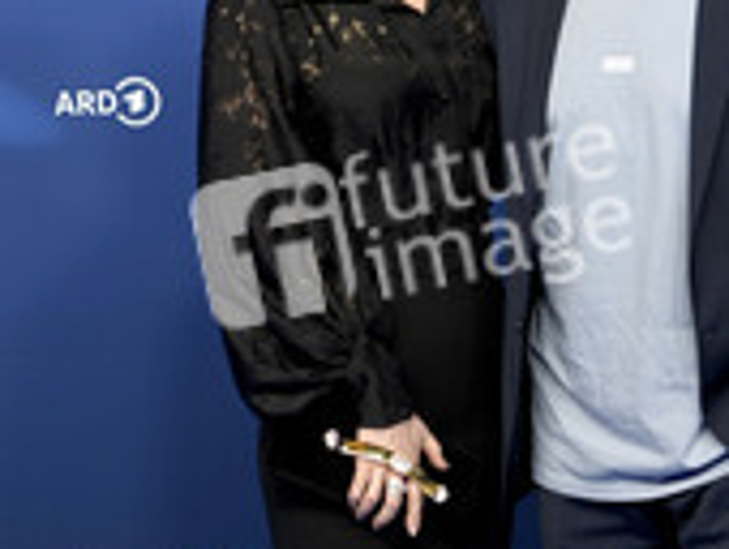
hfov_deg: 15.0
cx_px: 536
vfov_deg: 11.3
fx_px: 2763
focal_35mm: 131
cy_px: 442
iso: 800
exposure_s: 1/320
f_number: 4
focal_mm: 58
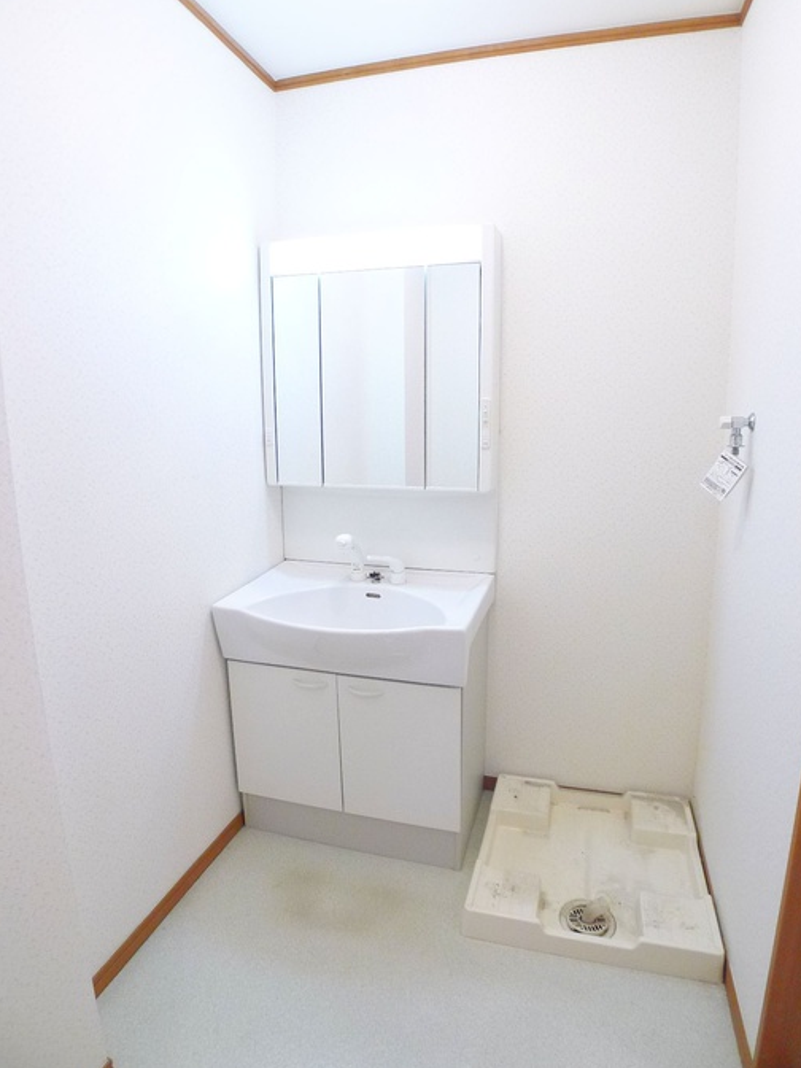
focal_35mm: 25
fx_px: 771
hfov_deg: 54.9
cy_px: 526
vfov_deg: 69.4
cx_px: 412
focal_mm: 5.1
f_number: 2
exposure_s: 1/60
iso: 400
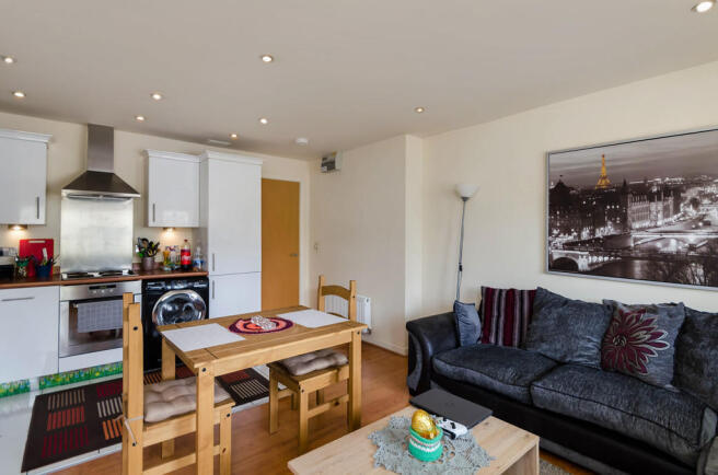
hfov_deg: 92.6
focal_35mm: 17
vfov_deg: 69.4
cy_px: 238
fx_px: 343
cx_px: 359
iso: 400
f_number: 7.1
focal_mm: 11.5
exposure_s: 1/25
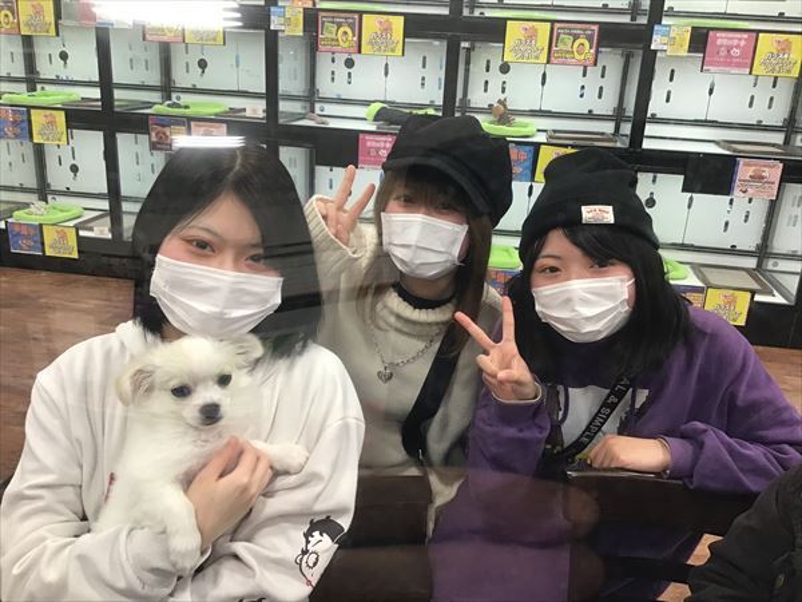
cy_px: 301
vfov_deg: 45.4
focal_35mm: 31
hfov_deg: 58.4
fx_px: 718
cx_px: 401
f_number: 2.4
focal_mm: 3.3
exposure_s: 1/30
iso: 64
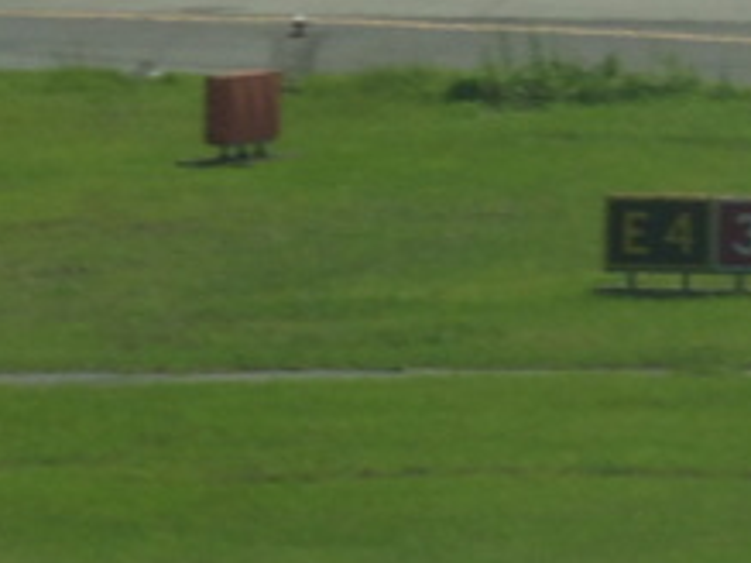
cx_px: 967
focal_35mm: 1164
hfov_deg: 1.7
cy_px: -336
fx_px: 25239
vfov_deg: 1.3
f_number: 6.3
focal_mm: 44.4
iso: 100
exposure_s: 1/320
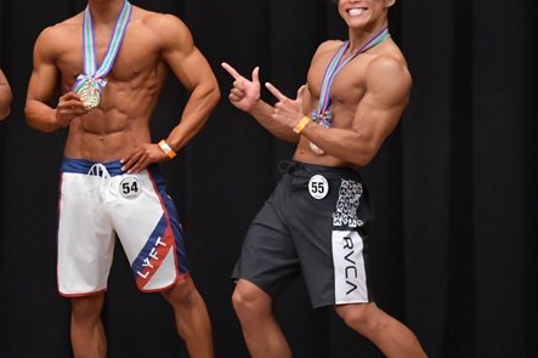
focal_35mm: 420
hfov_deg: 4.9
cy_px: 149
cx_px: 84
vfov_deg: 3.3
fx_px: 6274
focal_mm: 160
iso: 6400
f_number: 5.6
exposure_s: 1/400
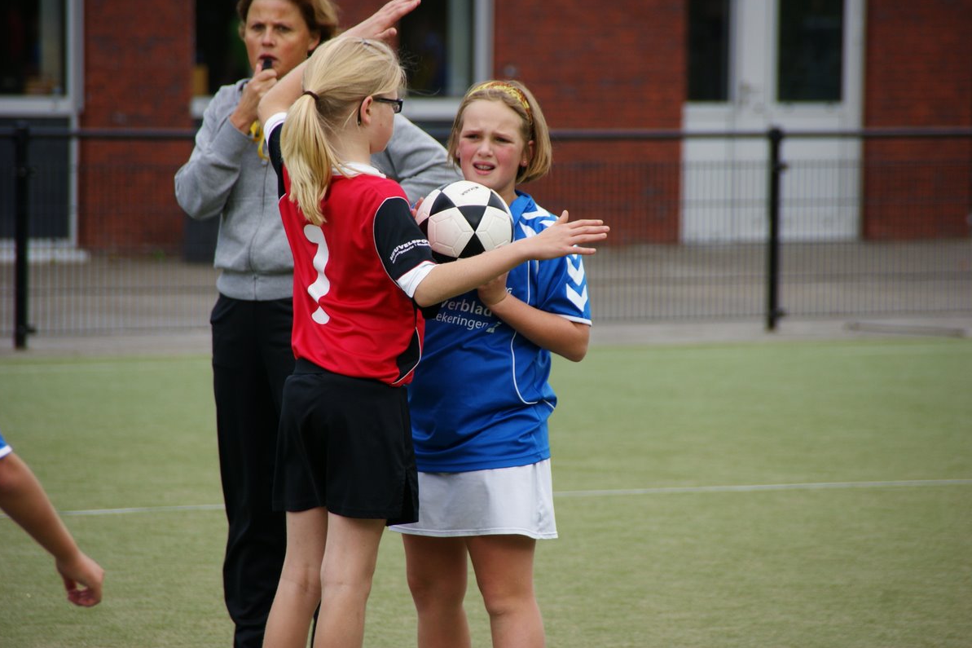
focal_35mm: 347
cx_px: 484
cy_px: 323
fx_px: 9367
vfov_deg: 4.0
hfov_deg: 5.9
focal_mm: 230
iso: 200
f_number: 6.3
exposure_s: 1/320
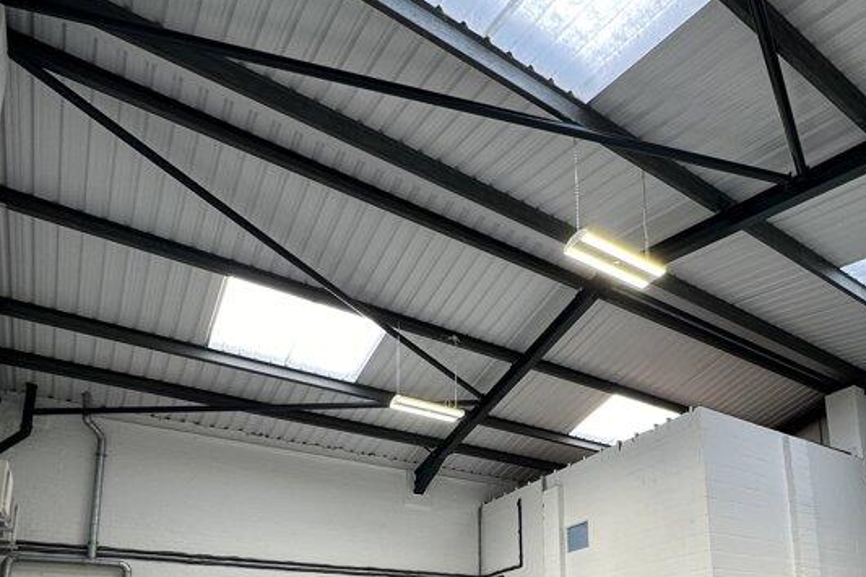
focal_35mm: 28
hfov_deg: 63.6
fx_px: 673
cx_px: 587
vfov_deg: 41.4
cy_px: 553
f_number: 2.2
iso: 50
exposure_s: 1/100
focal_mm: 2.22
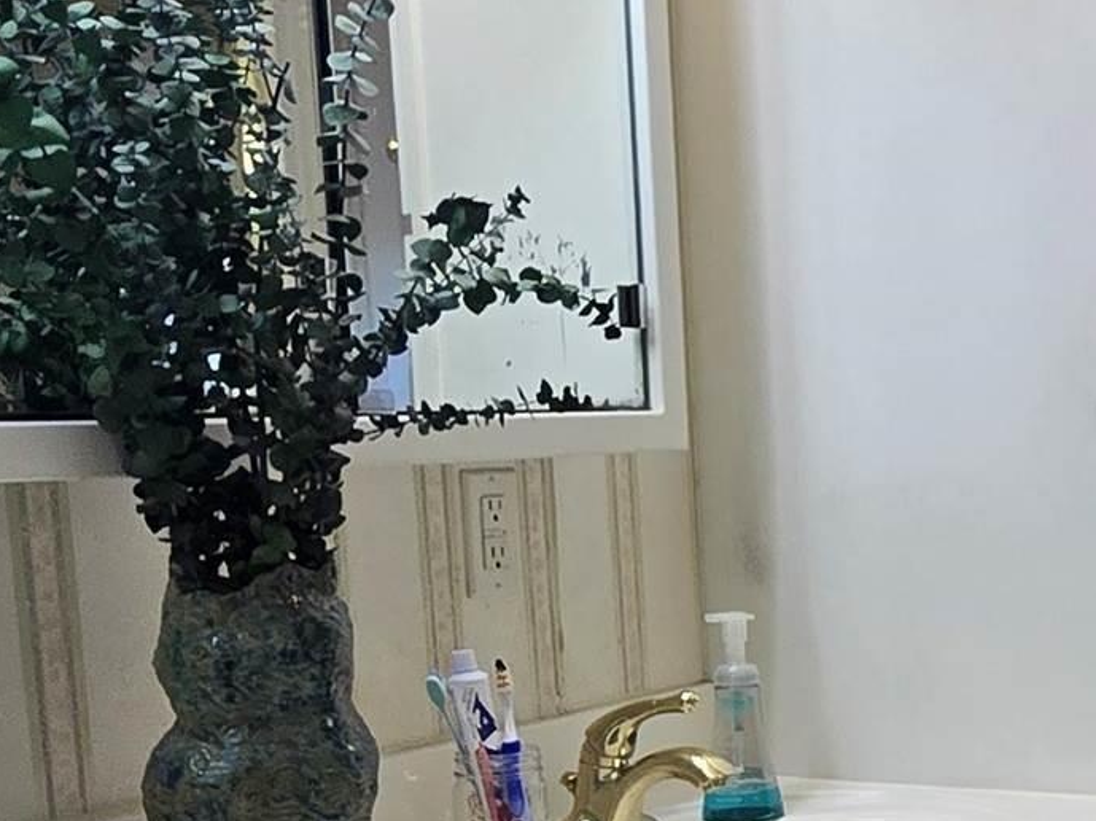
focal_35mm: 58
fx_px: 1835
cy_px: 675
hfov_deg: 31.1
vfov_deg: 24.7
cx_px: 1063
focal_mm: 2.2
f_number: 2.2
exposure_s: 1/120
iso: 80
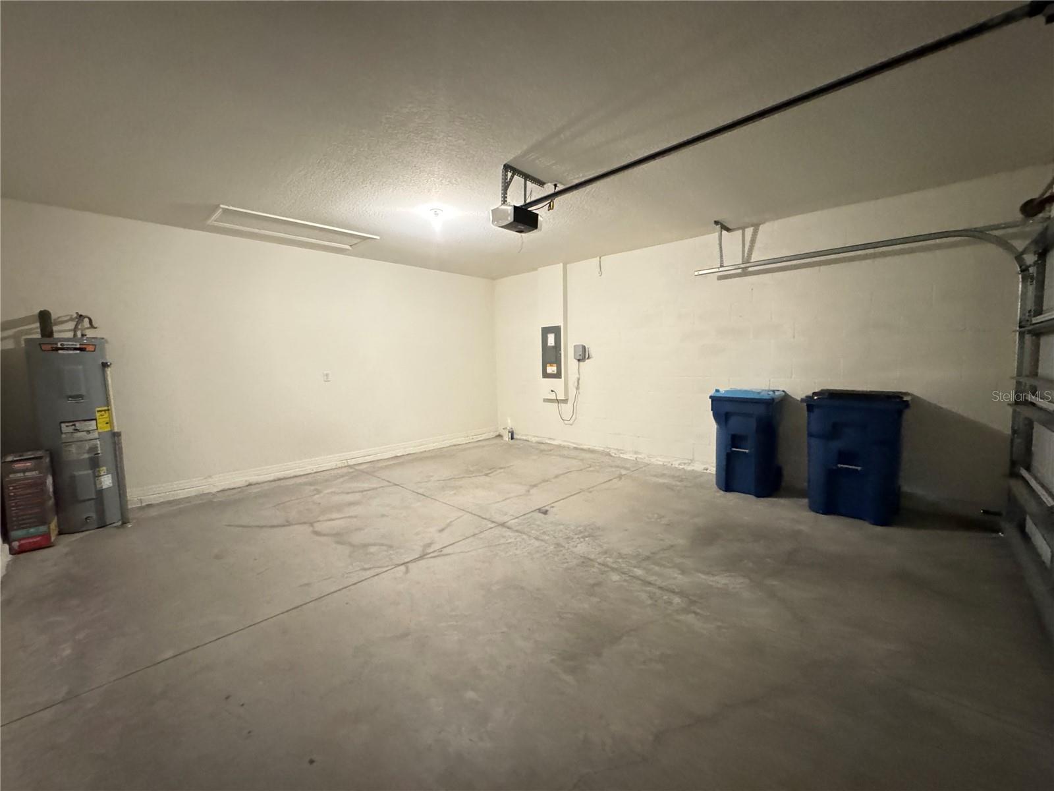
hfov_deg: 102.1
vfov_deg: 85.7
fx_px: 426
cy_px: 396
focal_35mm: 14
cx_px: 527
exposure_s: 1/40
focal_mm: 2.22
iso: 1250
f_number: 2.2
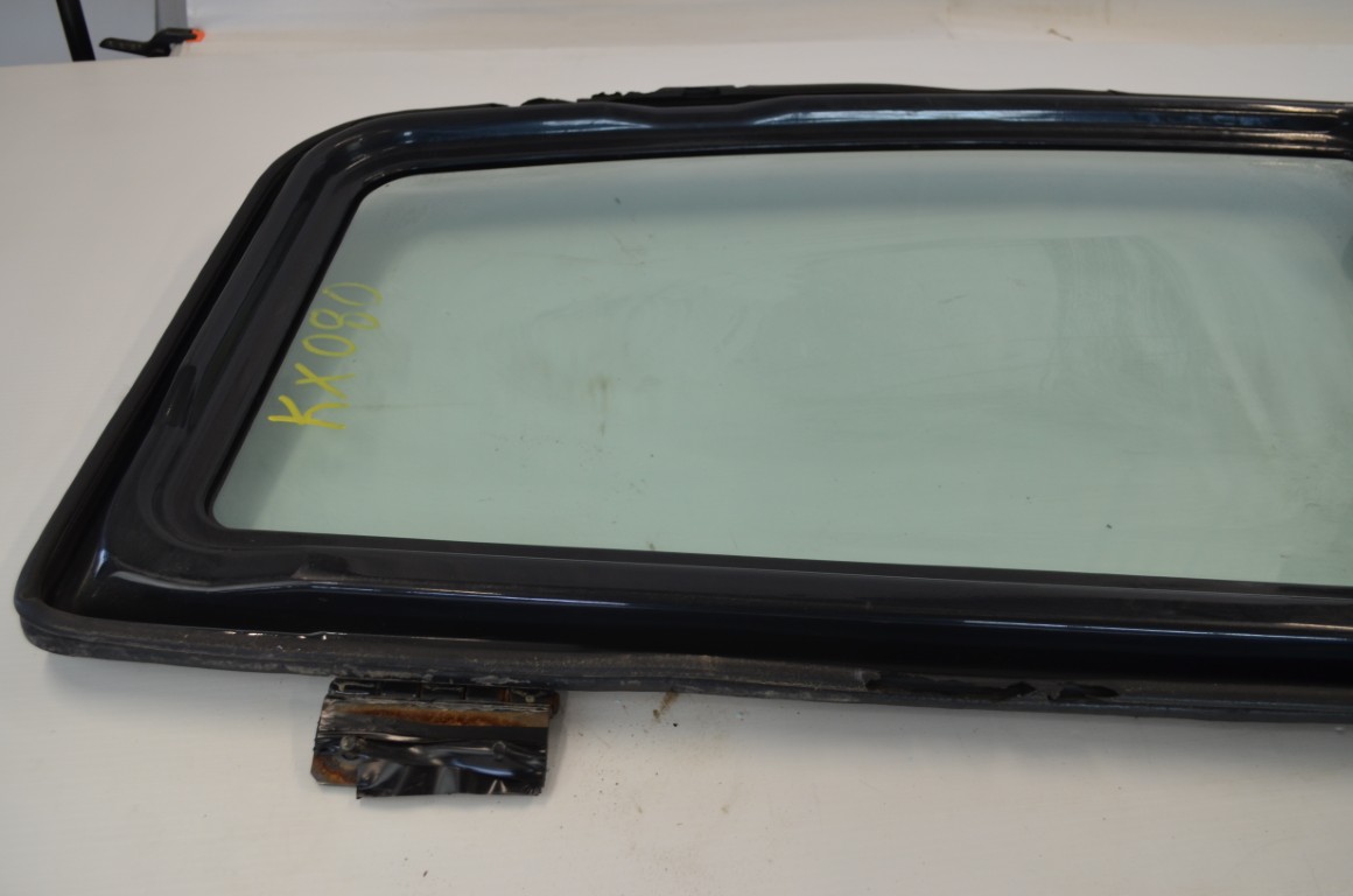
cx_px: 676
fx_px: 1238
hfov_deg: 57.3
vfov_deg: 39.8
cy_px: 448
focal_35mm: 33
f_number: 5
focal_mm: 22
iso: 400
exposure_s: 1/100
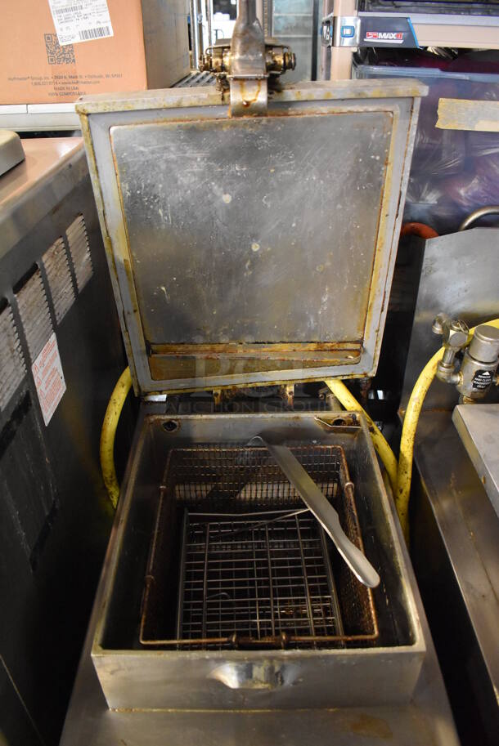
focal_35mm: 27
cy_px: 373
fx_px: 560
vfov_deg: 67.3
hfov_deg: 48.0
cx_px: 250
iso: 5600
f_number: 3.5
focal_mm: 18
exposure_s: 1/125
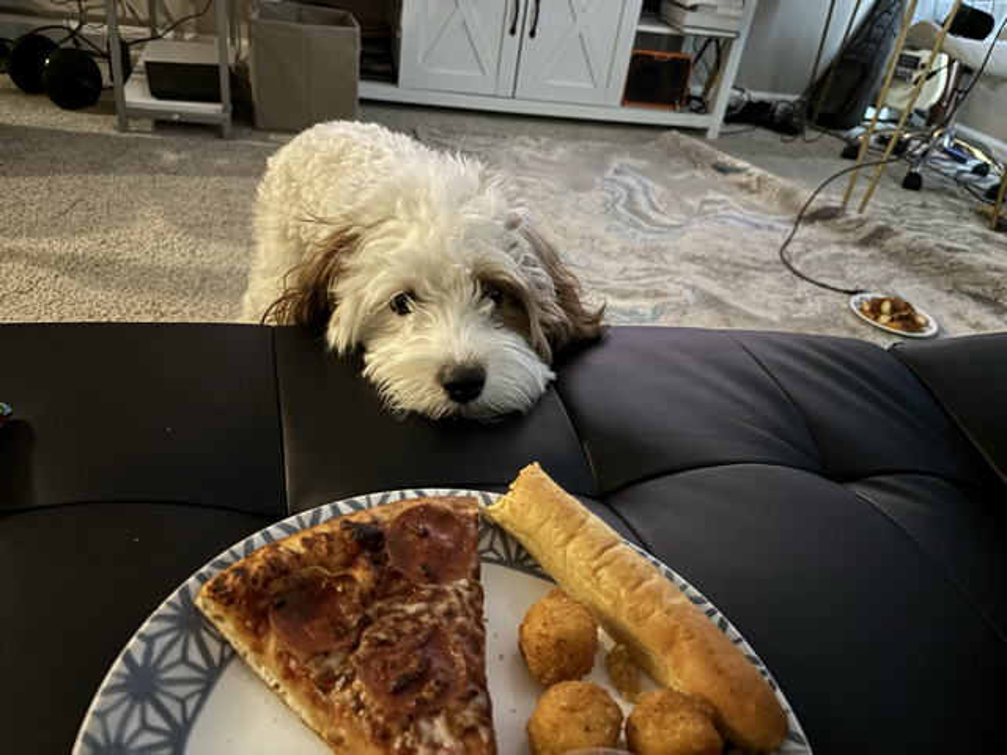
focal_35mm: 26
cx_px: 504
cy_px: 378
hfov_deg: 67.3
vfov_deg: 53.1
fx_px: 756
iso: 1000
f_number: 1.6
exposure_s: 1/24
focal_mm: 5.96
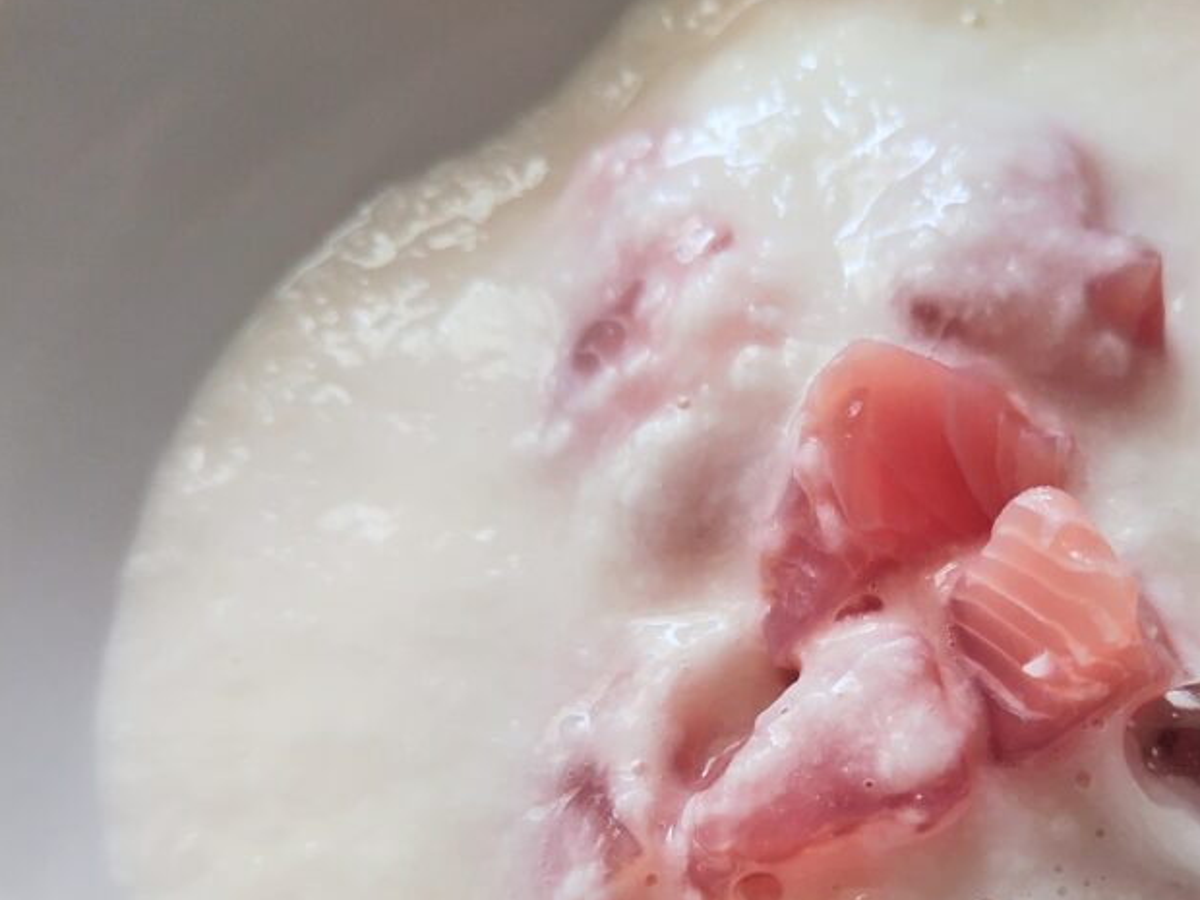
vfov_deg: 36.6
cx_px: 863
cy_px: 701
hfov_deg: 47.6
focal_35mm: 38
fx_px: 1317
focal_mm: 5.5
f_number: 1.9
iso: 117
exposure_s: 1/120
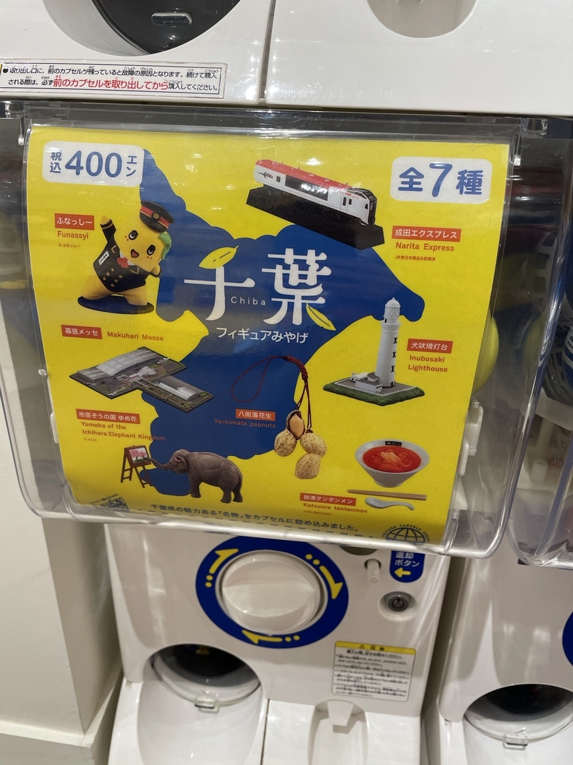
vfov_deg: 67.3
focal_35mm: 26
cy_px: 382
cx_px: 286
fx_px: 574
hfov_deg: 53.1
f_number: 1.6
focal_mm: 4.2
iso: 125
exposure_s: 1/121
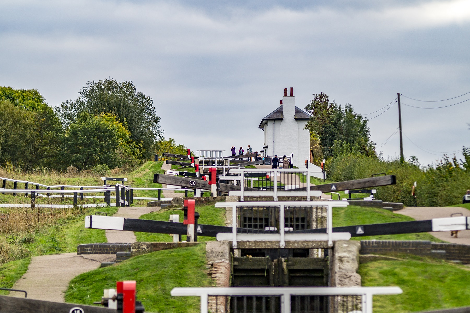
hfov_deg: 10.5
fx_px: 2546
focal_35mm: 195
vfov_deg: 7.0
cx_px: 235
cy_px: 156
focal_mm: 130
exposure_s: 1/800
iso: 200
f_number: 2.8
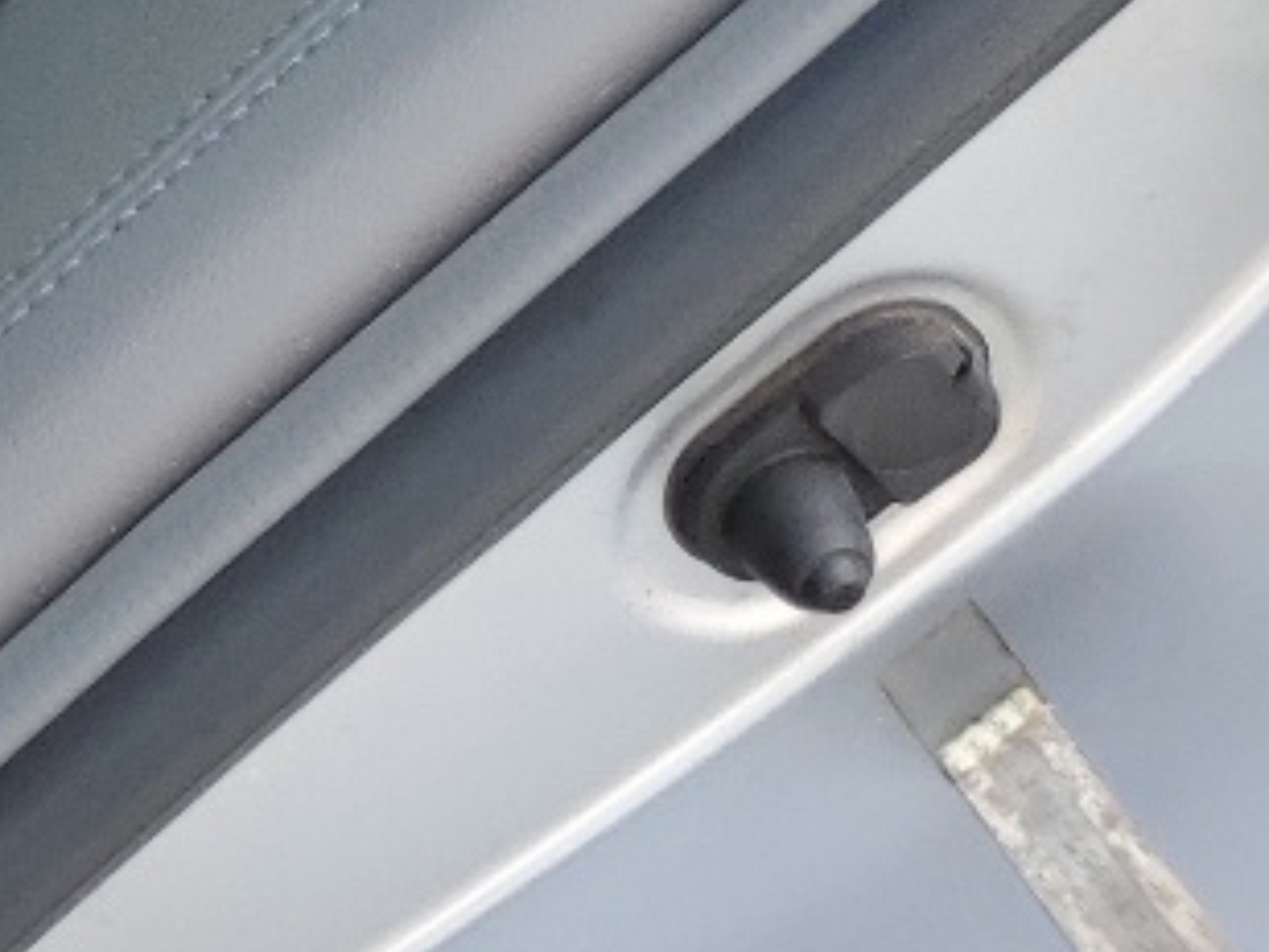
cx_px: -1030
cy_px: -964
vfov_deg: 10.1
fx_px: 4949
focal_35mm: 135
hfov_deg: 13.2
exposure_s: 1/417
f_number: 1.5
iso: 50
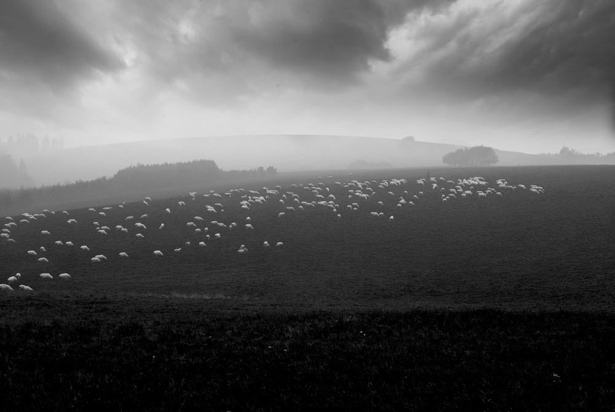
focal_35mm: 52
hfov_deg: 37.8
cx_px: 308
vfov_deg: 25.8
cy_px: 206
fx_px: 898
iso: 100
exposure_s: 1/100
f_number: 5
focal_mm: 35
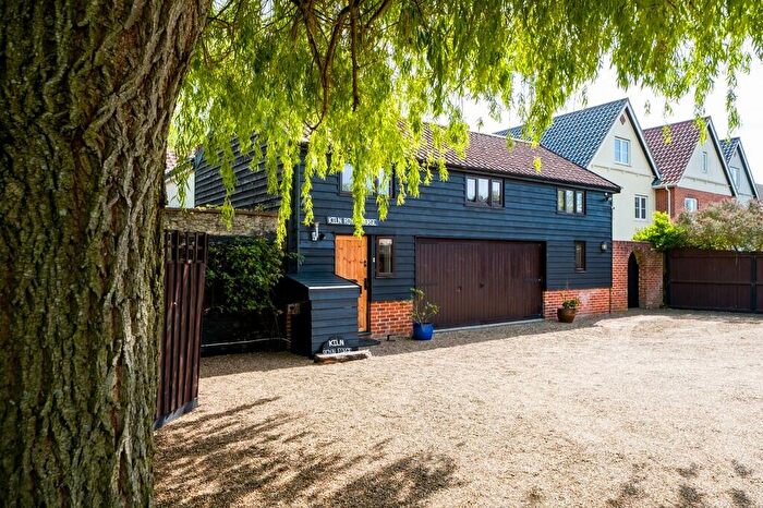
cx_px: 382
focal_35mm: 24
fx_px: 508
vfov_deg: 53.1
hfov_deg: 73.8
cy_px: 254
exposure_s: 1/50
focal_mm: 16
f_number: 9
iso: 160
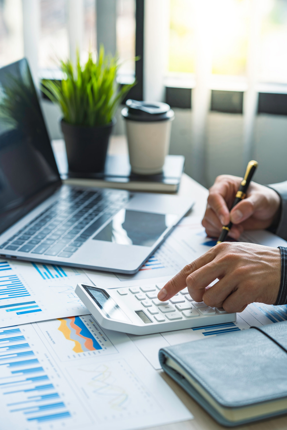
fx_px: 1016
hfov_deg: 16.1
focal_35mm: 85
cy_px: 215
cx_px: 144
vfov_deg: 23.9
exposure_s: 1/125
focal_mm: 85
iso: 125
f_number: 3.5
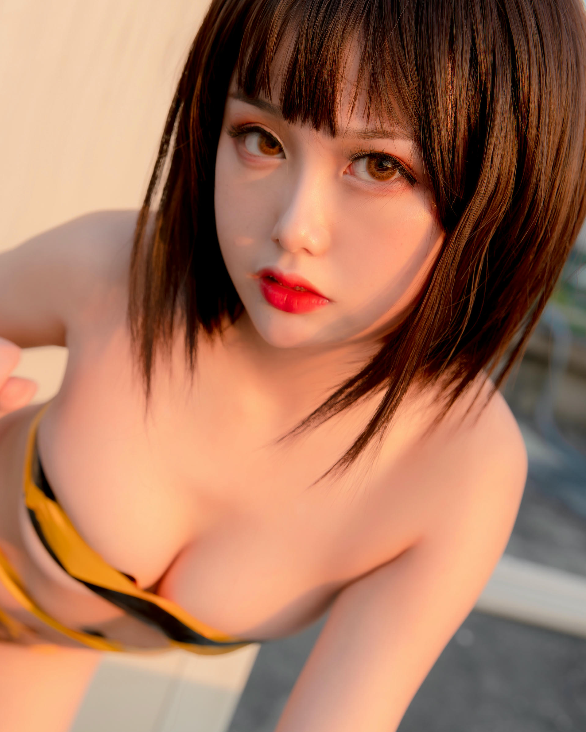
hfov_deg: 24.8
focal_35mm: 61
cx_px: 180
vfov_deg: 31.0
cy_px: 357
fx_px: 1322
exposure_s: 1/160
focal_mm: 39
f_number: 4.5
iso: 100
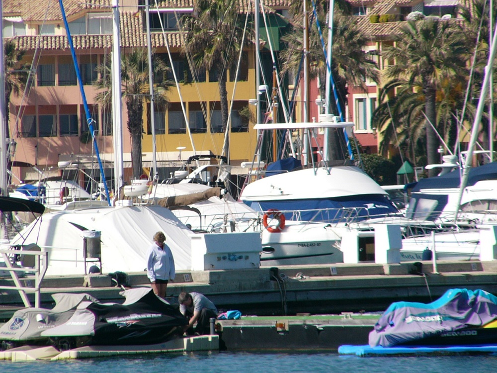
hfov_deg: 4.7
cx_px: 248
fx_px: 6030
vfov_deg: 3.5
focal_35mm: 420
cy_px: 186
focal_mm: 55.2
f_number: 5.6
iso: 50
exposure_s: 1/400
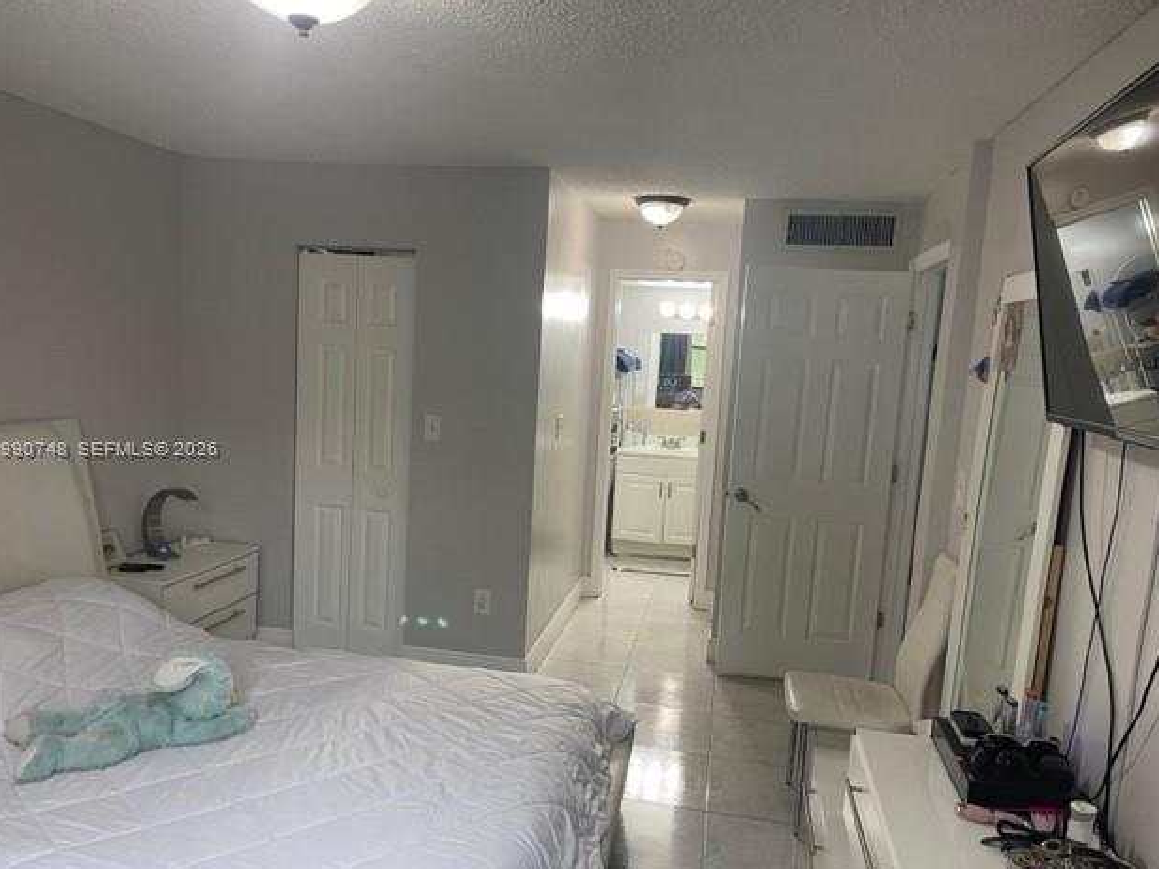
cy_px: 450
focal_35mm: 27
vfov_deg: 51.3
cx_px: 563
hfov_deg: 65.3
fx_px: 904
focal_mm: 5.1
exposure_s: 1/60
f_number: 1.6
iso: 125
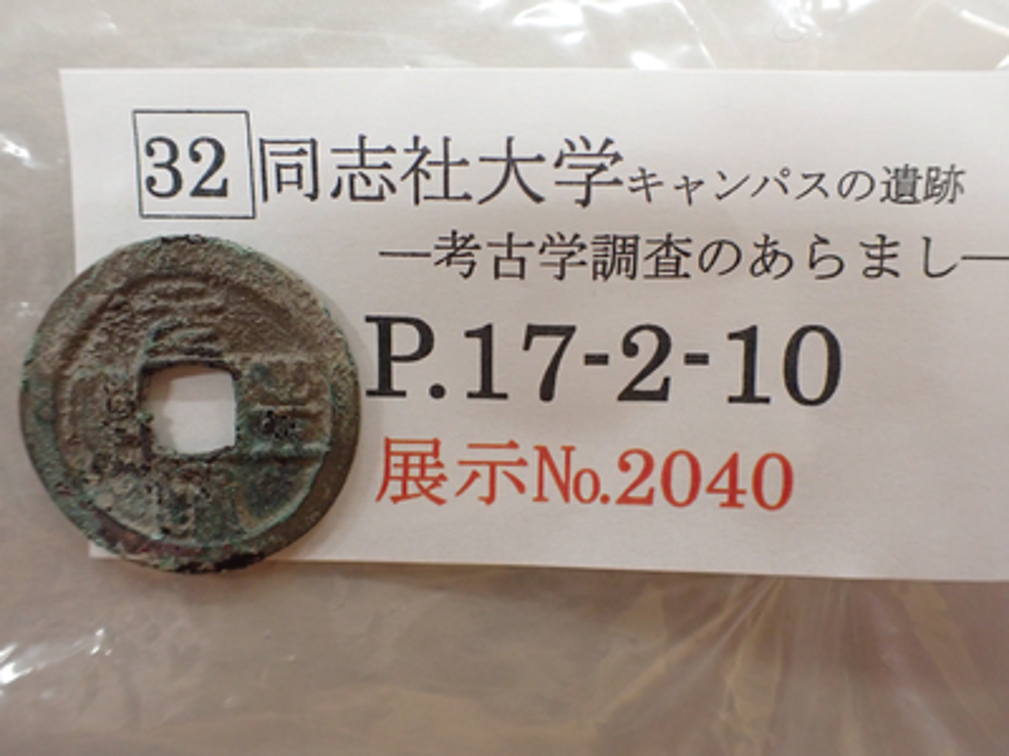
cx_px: 504
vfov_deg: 46.8
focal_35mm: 30
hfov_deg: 60.0
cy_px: 378
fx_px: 874
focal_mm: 5.4
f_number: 2.3
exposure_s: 1/125
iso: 800
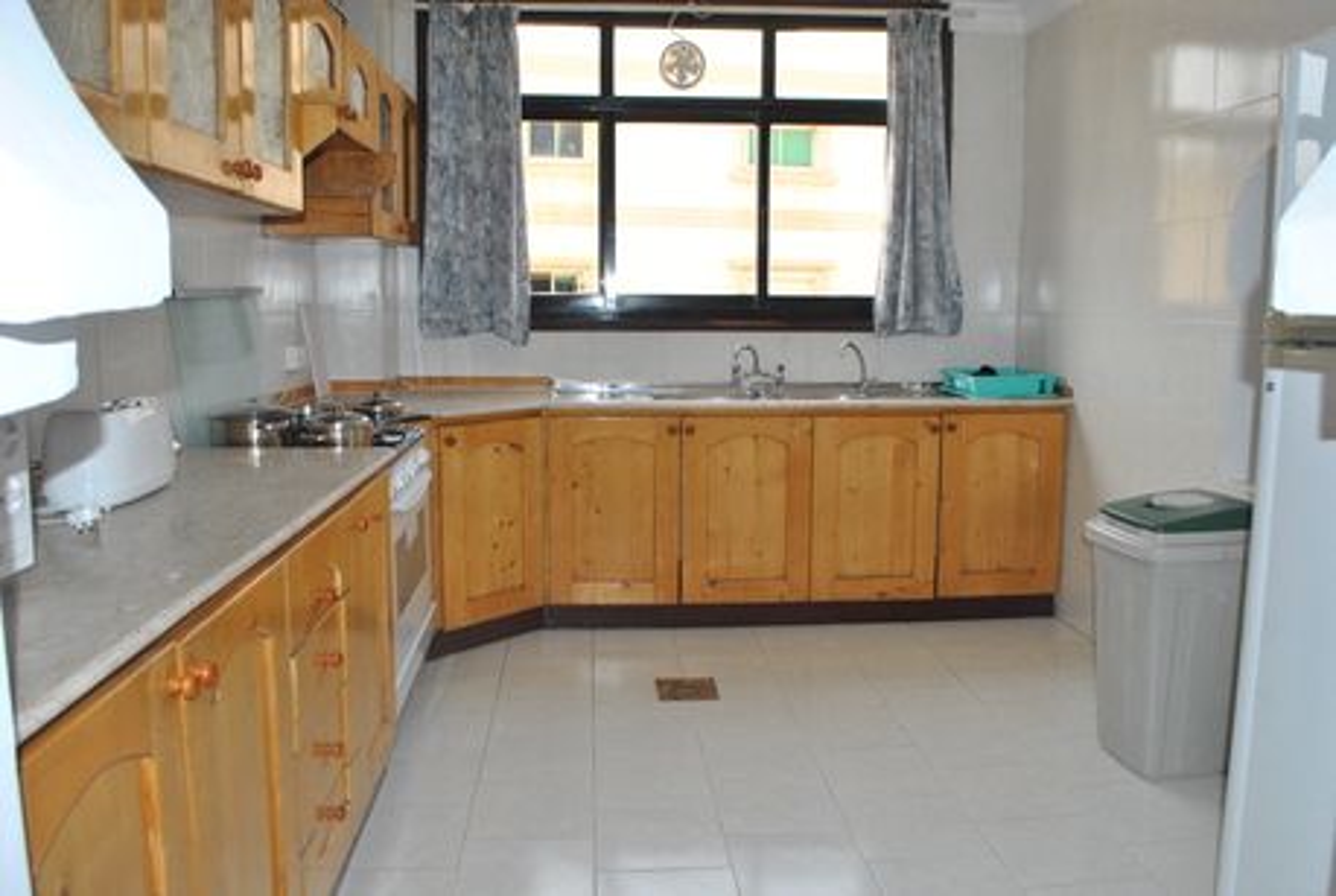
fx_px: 1004
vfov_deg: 48.1
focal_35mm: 27
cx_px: 668
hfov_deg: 67.3
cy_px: 448
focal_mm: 18
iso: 800
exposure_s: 1/200
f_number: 8
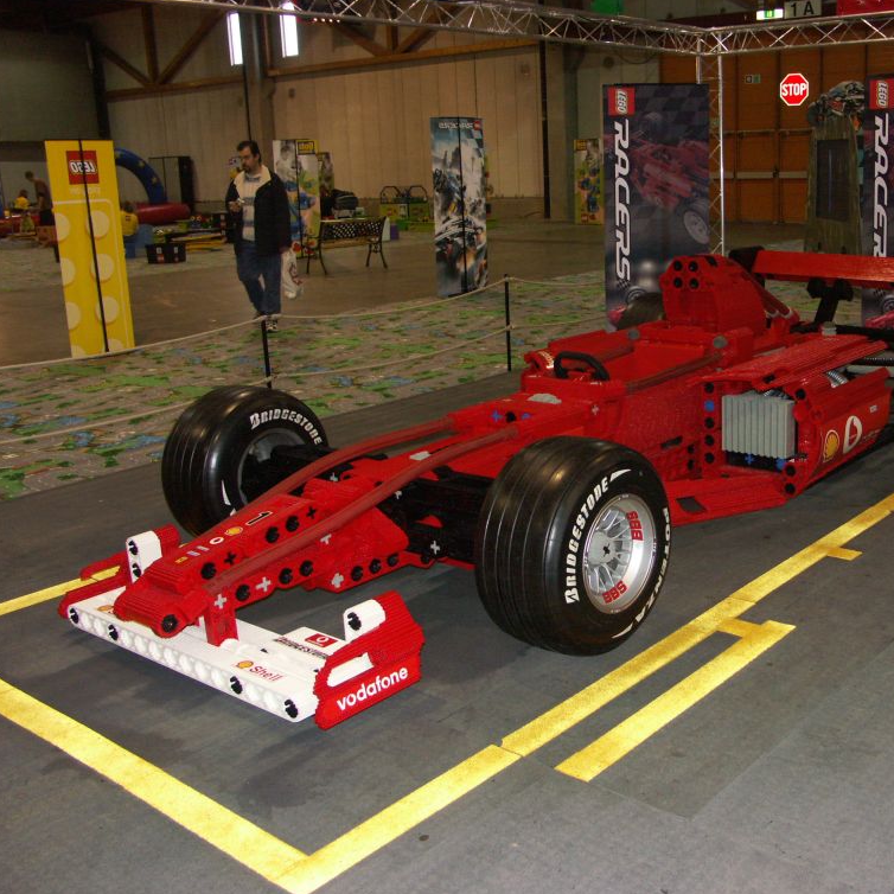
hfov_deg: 45.3
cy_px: 443
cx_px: 600
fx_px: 1052
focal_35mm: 36
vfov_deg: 46.0
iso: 200
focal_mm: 7.89
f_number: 2.8
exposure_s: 1/50
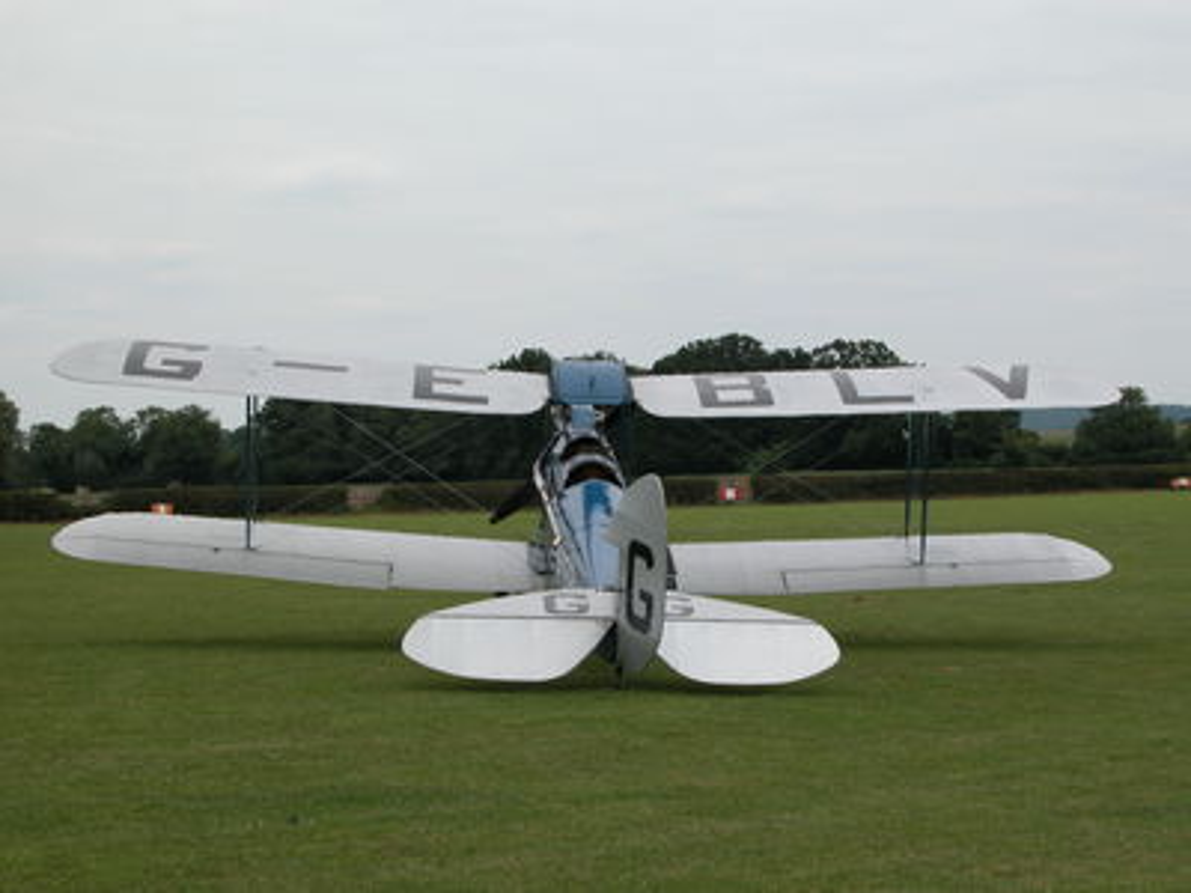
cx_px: 596
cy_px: 446
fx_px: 2546
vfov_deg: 19.9
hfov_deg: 26.3
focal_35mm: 74
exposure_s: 1/324
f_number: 6.7
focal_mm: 18.8
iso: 100
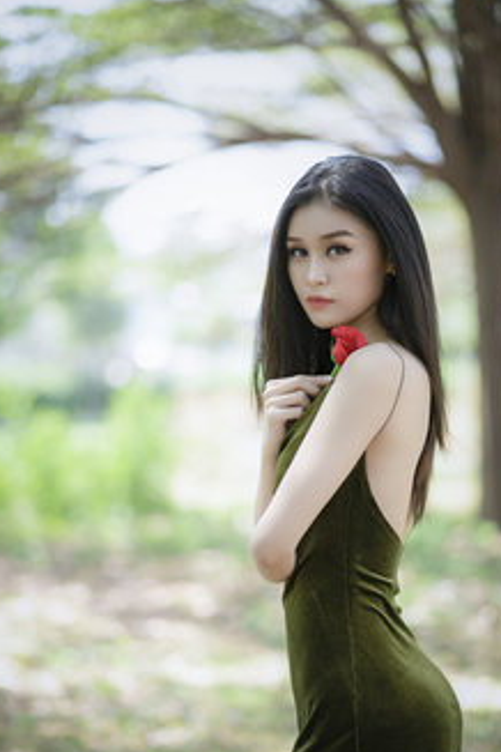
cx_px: 261
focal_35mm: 101
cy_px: 437
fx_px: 2108
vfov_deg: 20.2
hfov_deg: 13.6
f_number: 1.8
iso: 100
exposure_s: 1/320
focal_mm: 85
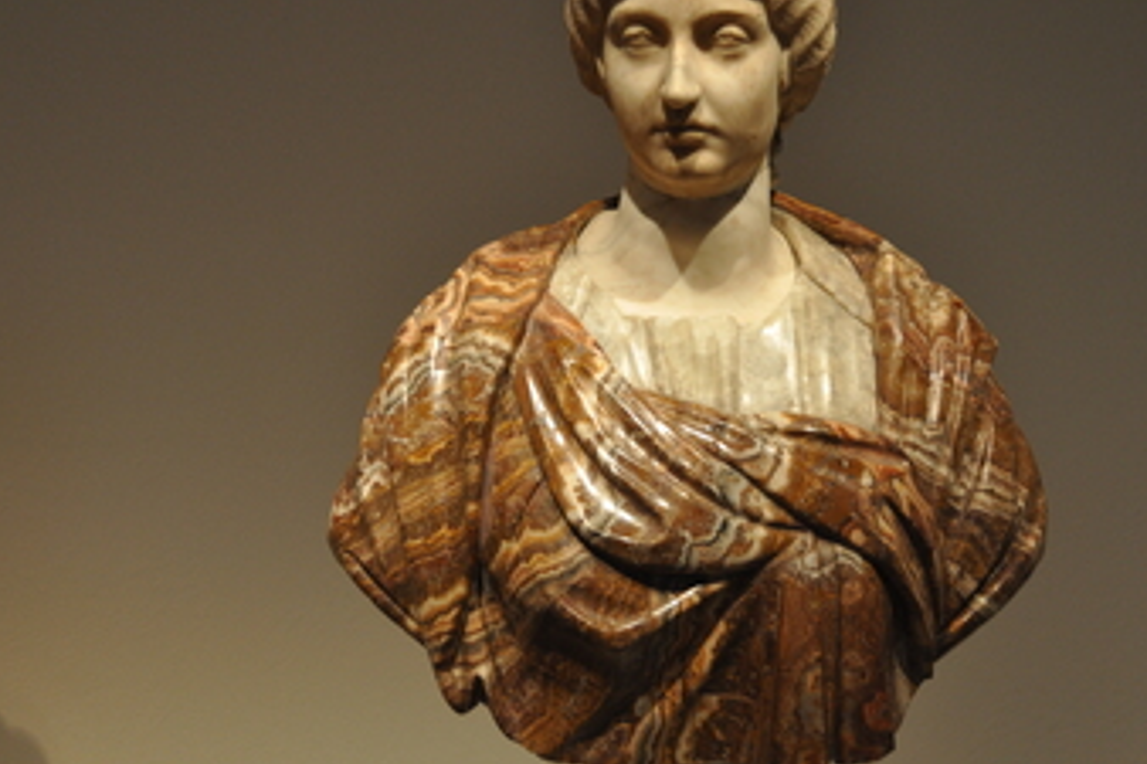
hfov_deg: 37.6
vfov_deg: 25.6
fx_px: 1677
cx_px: 692
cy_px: 329
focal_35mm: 53
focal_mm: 27
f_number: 5
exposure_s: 1/100
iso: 500
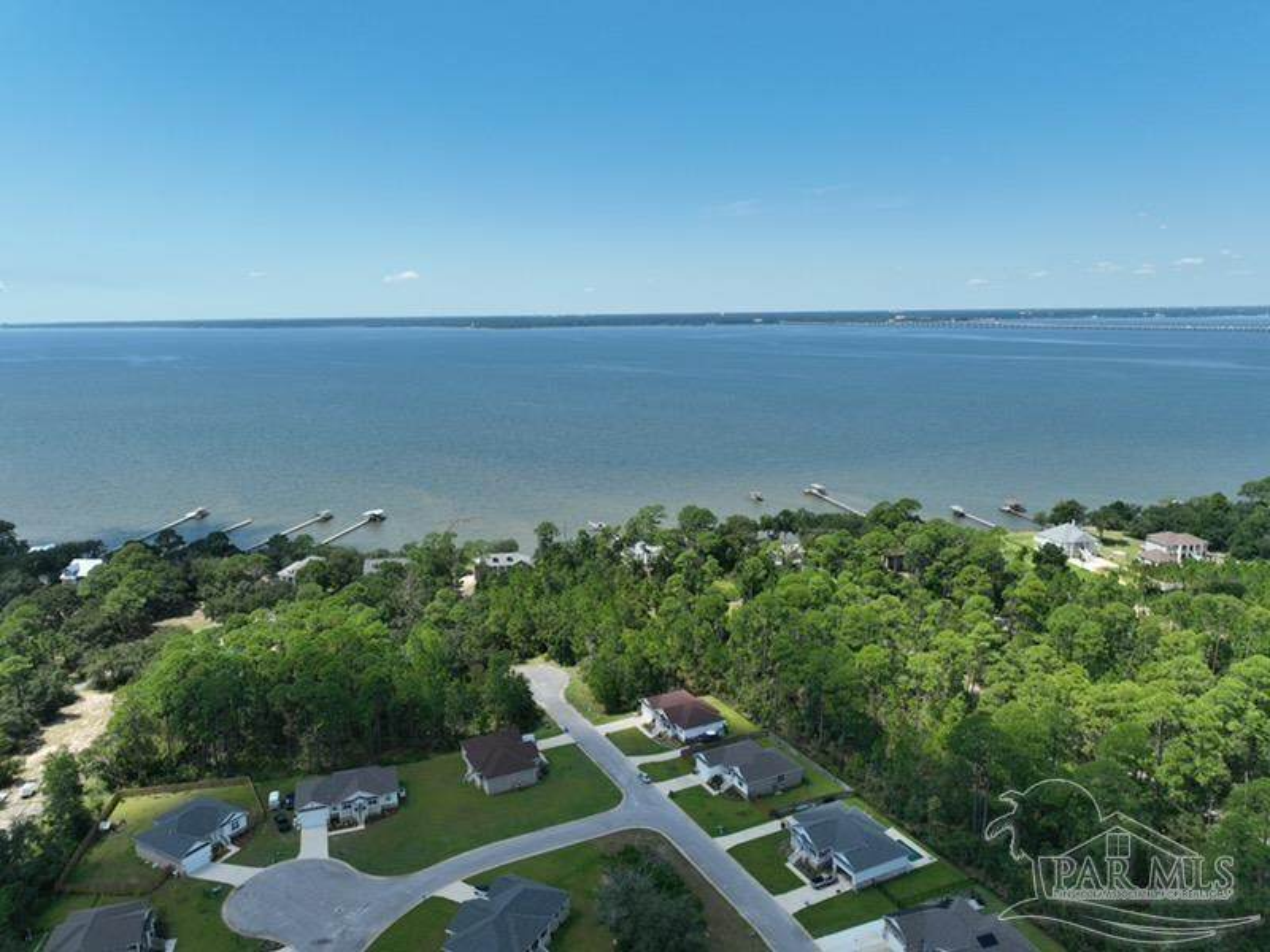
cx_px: 635
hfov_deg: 71.6
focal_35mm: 24
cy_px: 476
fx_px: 881
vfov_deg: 56.8
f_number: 2.8
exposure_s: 1/1600
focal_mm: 12.29
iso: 110
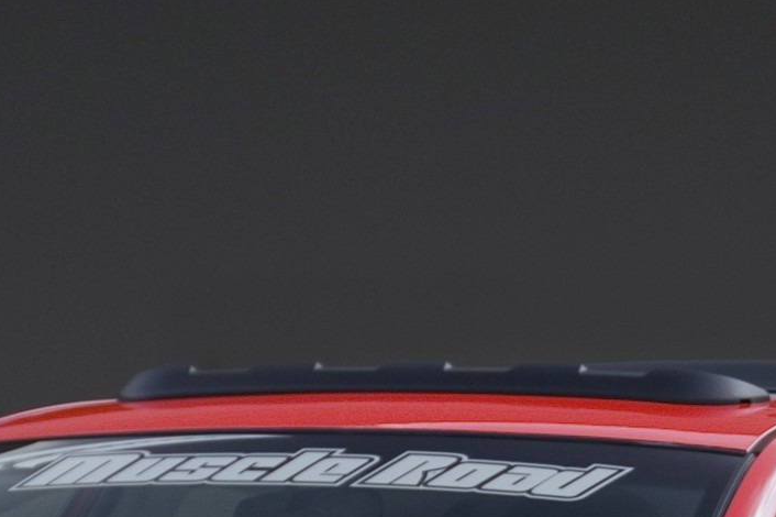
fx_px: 15442
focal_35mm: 717
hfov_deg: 2.9
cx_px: 358
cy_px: 875
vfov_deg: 1.9
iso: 200
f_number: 2.8
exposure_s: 1/125
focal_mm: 135
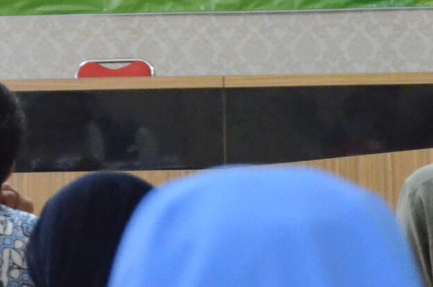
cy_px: 1
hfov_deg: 6.7
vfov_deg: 4.4
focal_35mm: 308
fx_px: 3698
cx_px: 238
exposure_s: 1/40
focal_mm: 50
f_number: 5
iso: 5000
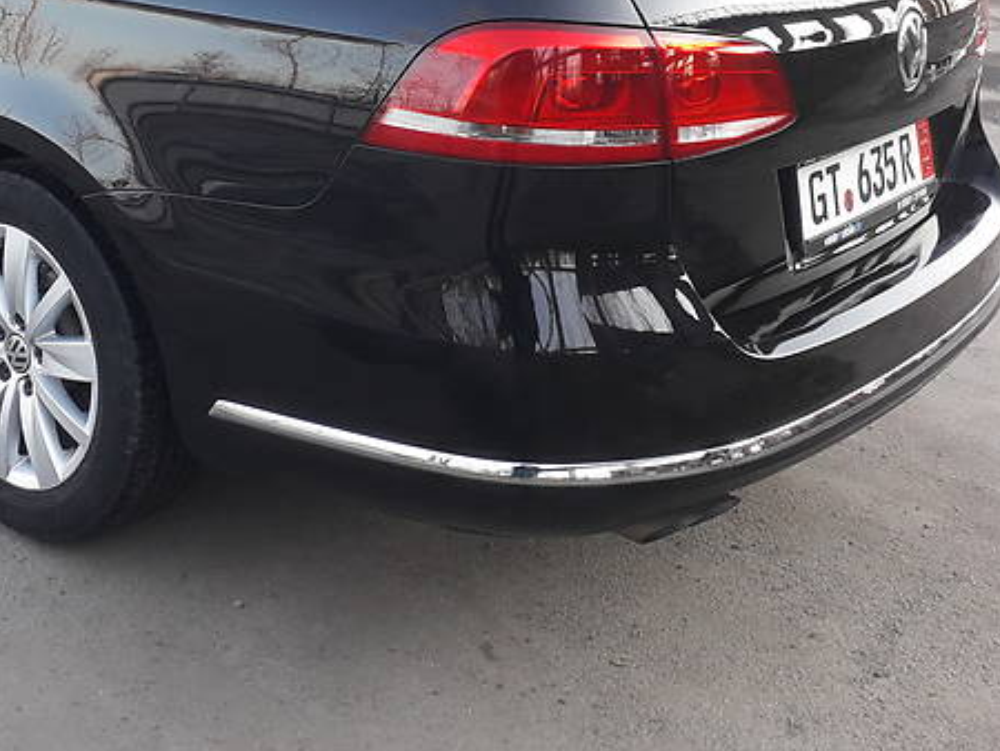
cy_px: 89
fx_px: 1387
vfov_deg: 29.2
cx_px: 173
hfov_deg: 37.9
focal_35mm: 48
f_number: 1.9
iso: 40
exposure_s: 1/100
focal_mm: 3.6
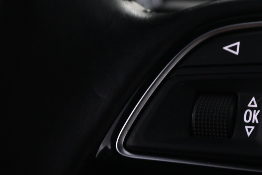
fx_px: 829
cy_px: 91
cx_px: 301
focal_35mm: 114
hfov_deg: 17.3
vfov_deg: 12.0
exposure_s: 1/15
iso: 1600
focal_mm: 30.5
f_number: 4.8
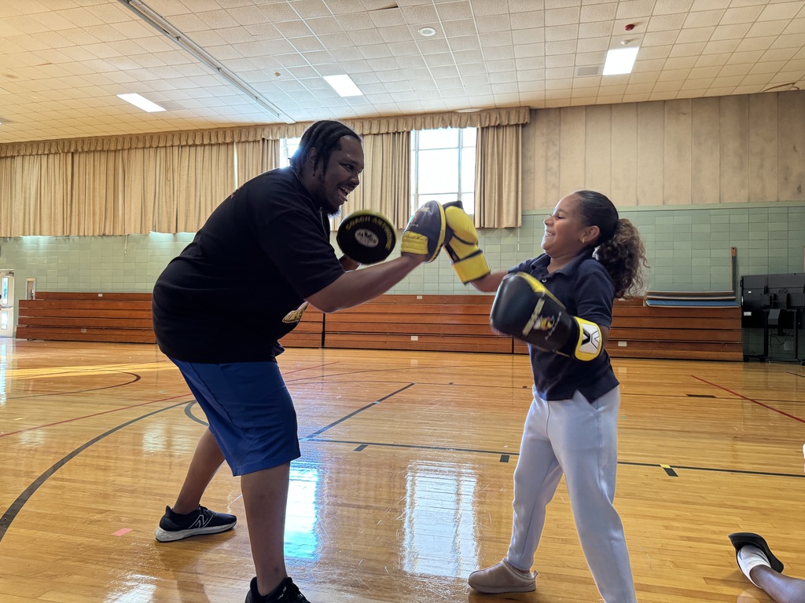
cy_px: 302
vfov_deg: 56.8
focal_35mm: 24
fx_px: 558
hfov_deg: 71.6
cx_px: 402
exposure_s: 1/60
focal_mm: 6.76
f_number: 1.78
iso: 250
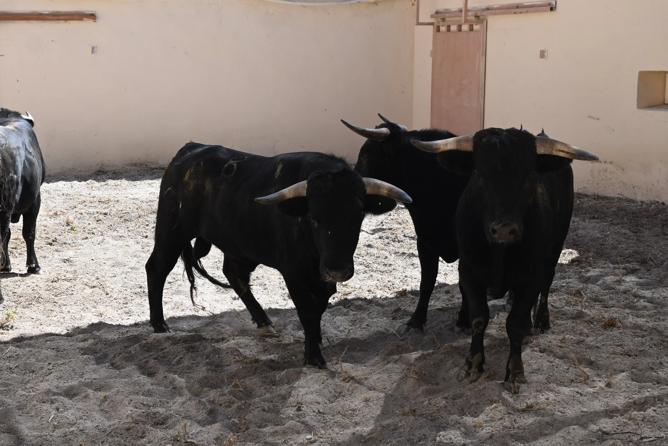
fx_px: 989
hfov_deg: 37.1
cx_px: 251
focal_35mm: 53
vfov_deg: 25.4
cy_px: 205
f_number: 6.3
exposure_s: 1/250
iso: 100
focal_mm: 27.5
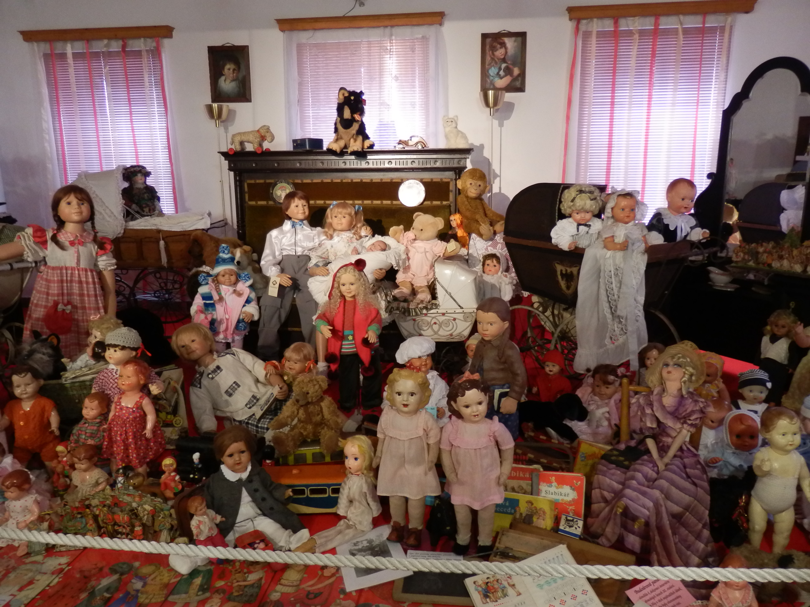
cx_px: 405
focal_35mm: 25
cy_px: 304
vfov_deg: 54.9
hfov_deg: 69.4
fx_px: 585
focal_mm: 4.5
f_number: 3
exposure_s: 1/20
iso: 400
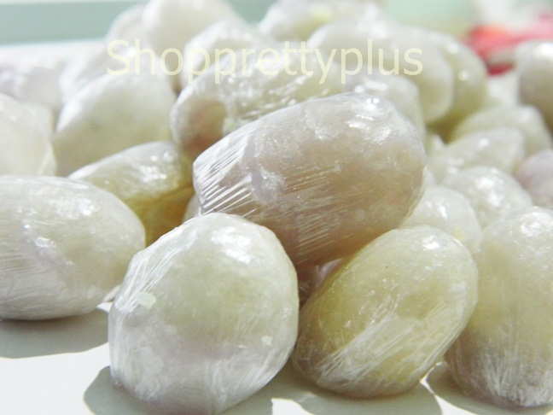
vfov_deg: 21.0
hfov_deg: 27.8
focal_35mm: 70
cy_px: 208
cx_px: 276
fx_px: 1118
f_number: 4
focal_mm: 12.6
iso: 200
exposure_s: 1/1.3
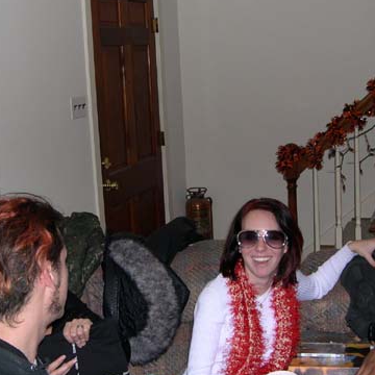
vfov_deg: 30.5
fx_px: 686
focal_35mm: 56
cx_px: 172
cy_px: 171
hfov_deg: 30.5
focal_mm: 8
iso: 106
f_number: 2.8
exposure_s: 1/60
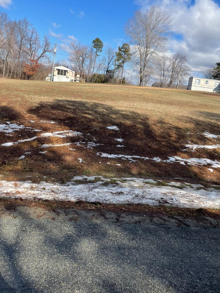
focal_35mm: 31
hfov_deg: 45.4
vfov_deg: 58.0
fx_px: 263
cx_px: 114
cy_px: 121
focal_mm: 4.2
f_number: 1.6
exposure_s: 1/2618
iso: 32
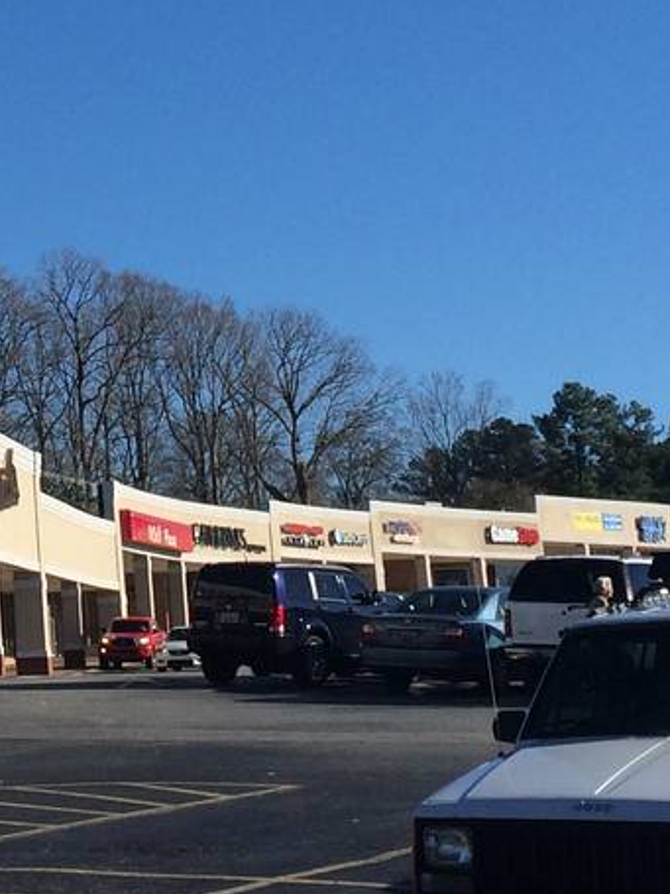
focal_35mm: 102
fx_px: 2634
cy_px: -100
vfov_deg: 18.5
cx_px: -96
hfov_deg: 14.1
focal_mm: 4.15
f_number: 2.2
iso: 32
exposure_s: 1/3165
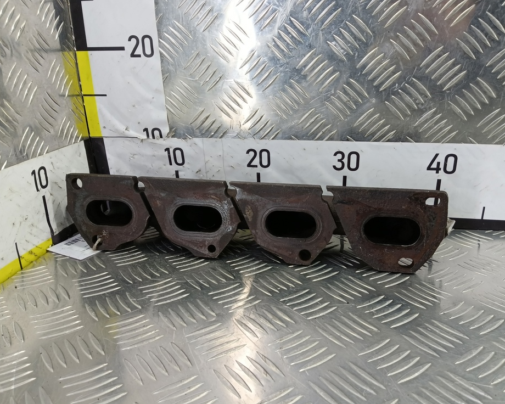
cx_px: 265
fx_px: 374
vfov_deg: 56.8
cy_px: 204
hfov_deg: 68.1
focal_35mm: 25
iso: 170
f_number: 1.6
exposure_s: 1/50
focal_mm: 4.11
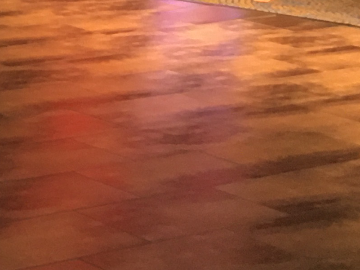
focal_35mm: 146
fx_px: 1519
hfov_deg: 11.7
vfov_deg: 10.1
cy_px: 38
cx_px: -431
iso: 80
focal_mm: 4.15
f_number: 2.2
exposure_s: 1/8
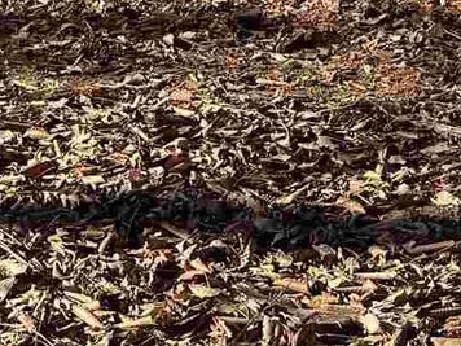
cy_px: -568
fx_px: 1838
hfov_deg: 14.1
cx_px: 433
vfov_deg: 9.3
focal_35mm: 138
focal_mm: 6.76
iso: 80
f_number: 1.78
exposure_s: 1/1678
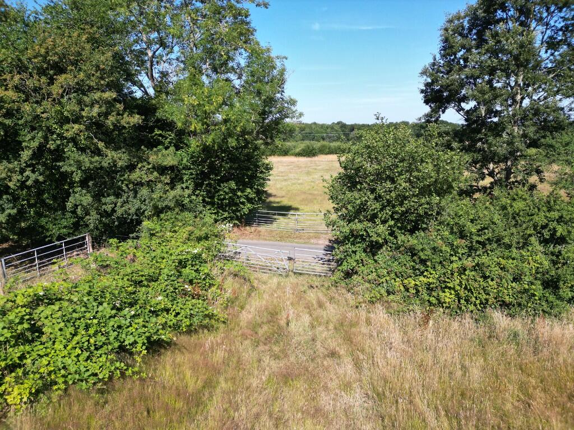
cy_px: 215
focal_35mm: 24
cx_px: 287
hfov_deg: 71.6
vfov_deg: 56.8
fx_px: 398
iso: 110
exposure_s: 1/2000
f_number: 1.7
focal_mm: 6.72
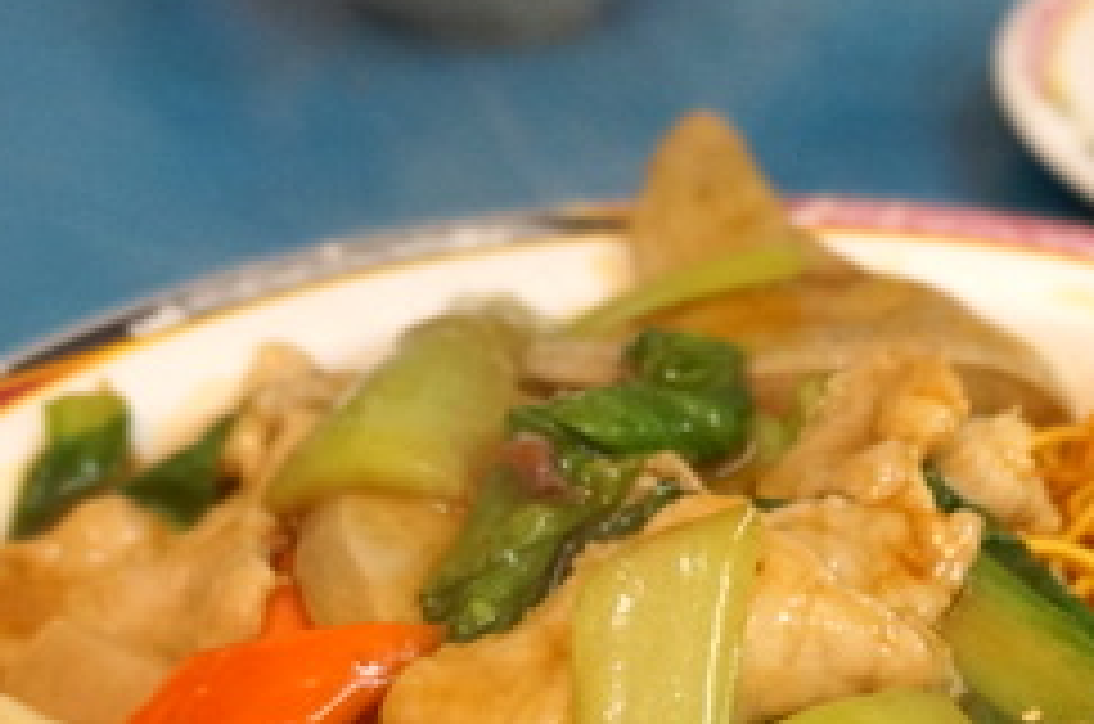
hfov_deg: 23.2
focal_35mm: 87
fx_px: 2639
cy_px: 785
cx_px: 801
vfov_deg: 15.3
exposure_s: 1/60
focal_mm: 22
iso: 1250
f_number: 4
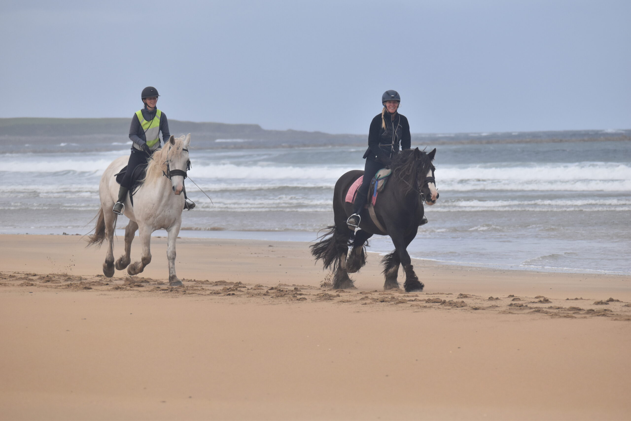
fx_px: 5258
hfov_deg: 6.9
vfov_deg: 4.6
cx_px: 316
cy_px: 210
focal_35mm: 300
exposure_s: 1/3200
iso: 800
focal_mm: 200
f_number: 6.3
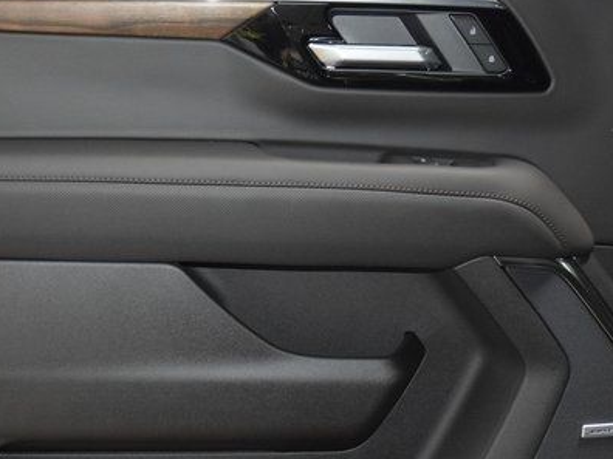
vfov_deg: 26.1
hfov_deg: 34.2
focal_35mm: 56
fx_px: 992
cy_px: 273
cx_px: 232
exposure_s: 1/80
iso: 3200
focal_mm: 24
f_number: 3.8
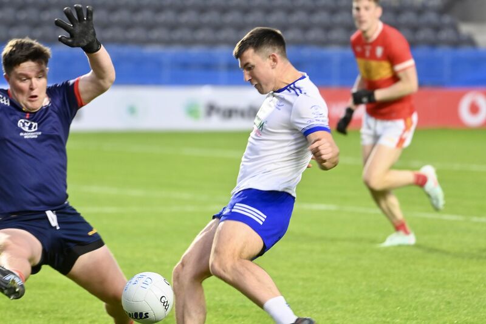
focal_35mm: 340
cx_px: 243
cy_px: 162
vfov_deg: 4.0
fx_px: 4589
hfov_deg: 6.1
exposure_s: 1/640
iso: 4000
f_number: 5.6
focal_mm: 340
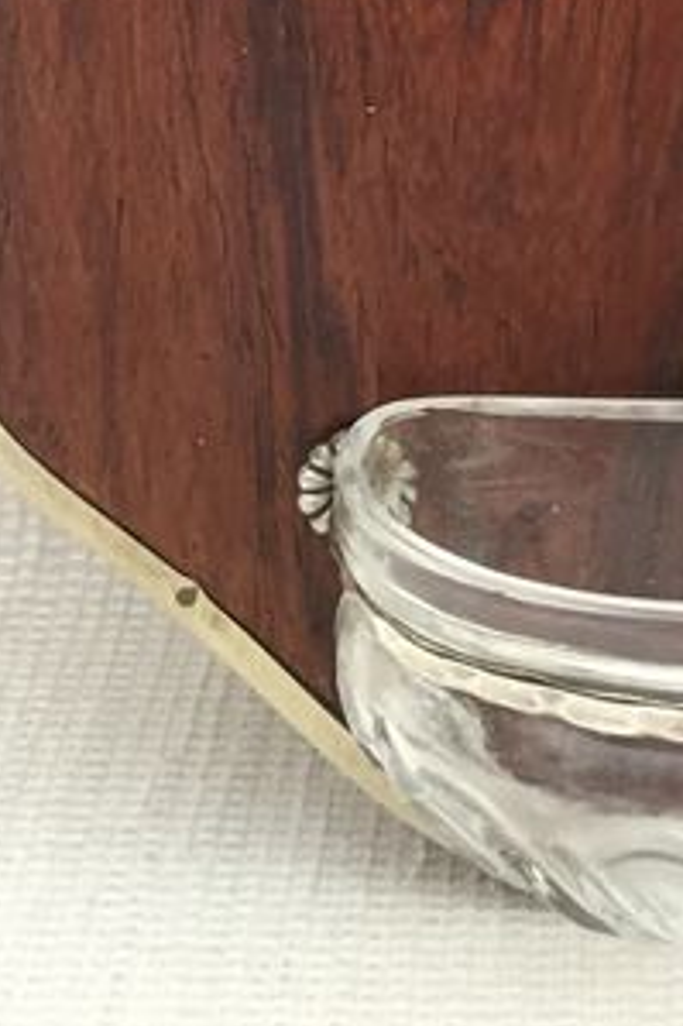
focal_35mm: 101
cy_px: -638
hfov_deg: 13.2
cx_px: 820
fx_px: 2877
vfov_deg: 17.5
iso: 160
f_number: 2.2
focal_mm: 4.15
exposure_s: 1/33
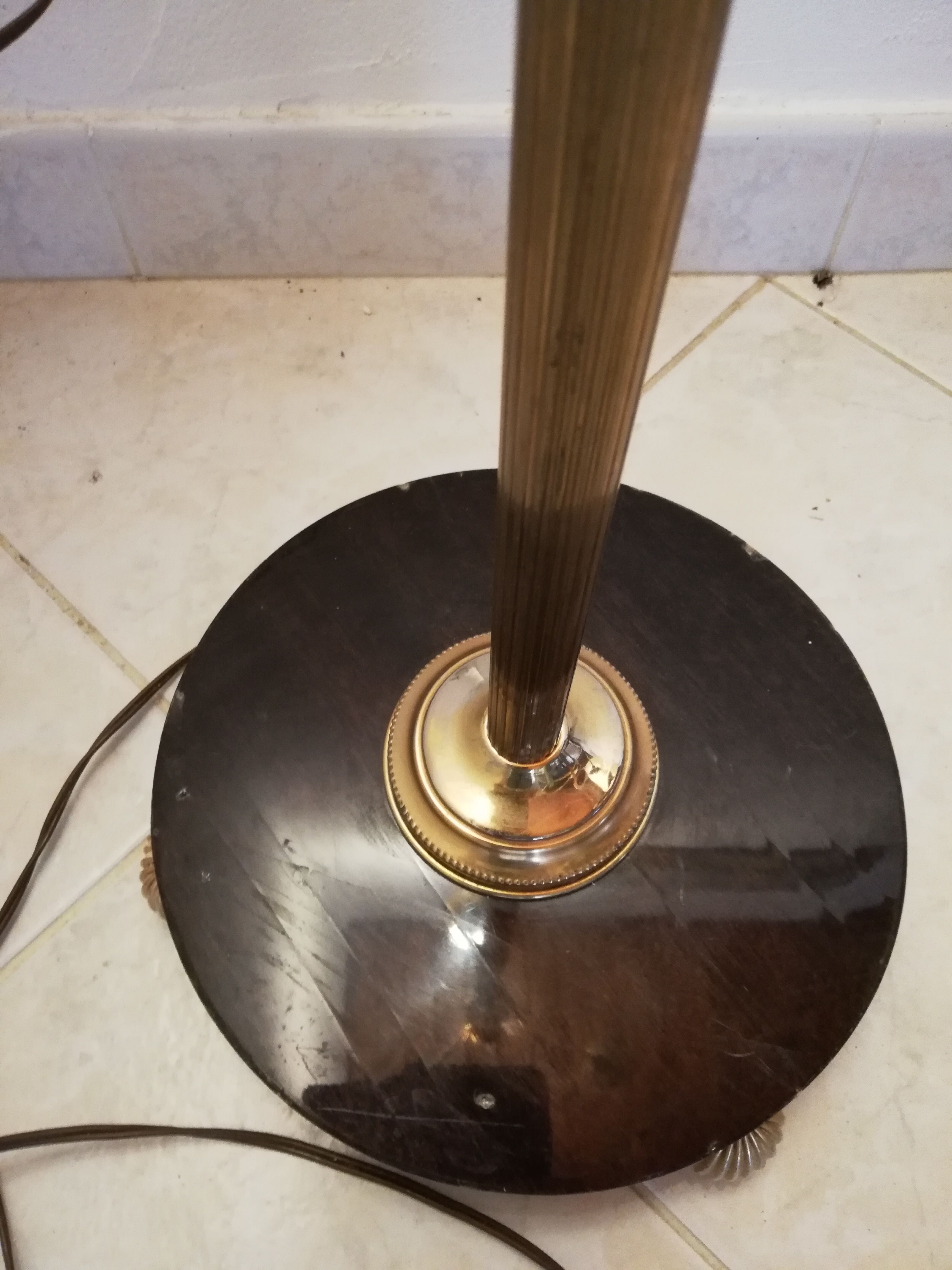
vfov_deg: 65.3
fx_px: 990
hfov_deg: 51.4
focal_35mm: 27
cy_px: 635
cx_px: 476
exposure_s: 1/16.7
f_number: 2.2
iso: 640
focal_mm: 3.81
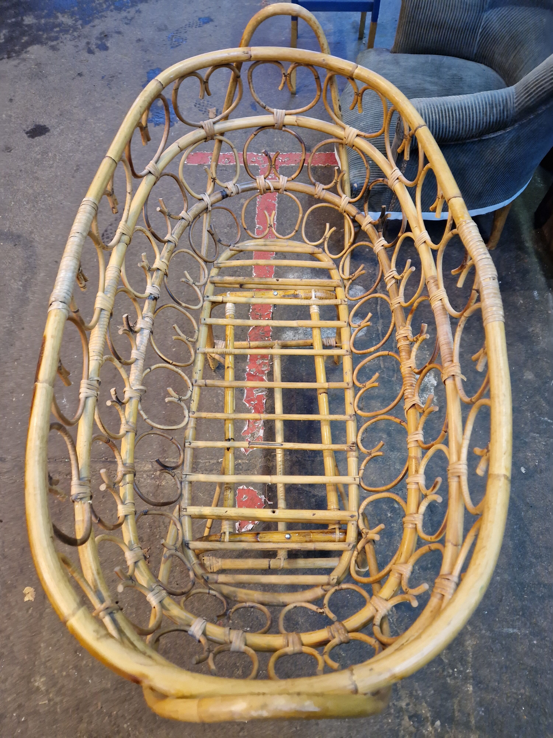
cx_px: 276
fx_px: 490
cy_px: 369
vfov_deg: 73.9
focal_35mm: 23
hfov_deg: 58.9
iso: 100
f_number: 1.8
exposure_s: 1/100
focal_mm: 5.4
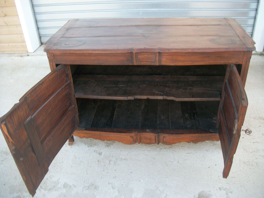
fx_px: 244
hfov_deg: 56.8
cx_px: 132
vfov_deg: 44.2
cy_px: 99
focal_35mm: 32
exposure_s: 1/80
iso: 80
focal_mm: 5.7
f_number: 2.9
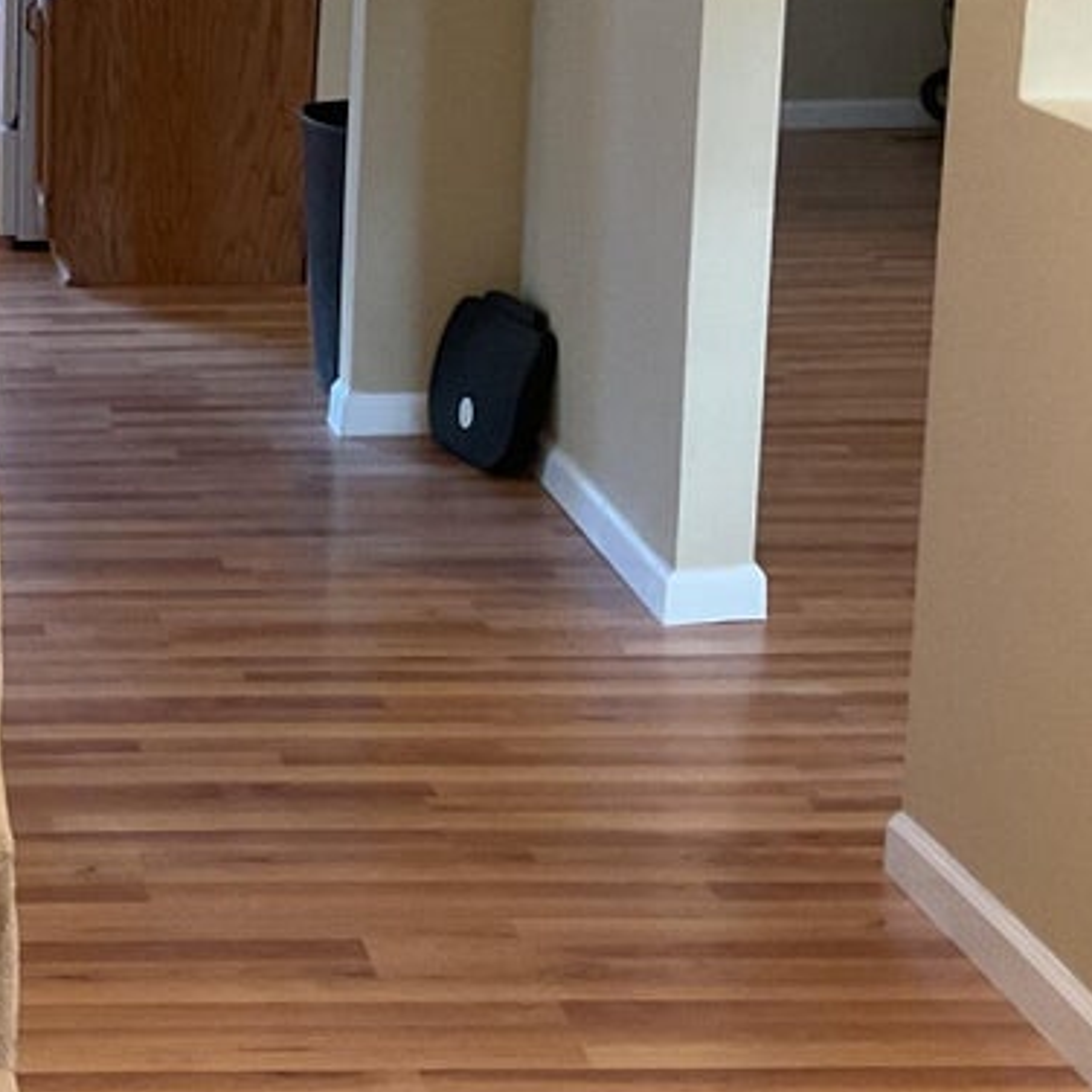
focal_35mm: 93
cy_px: 491
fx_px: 3319
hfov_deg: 17.8
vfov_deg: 18.7
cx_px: -219
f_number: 1.8
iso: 200
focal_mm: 3
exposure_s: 1/40
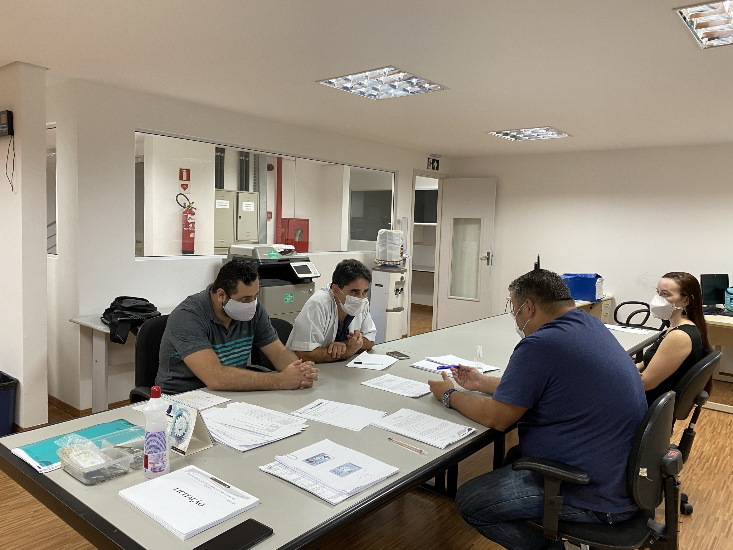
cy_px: 275
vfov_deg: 53.1
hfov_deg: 67.3
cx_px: 366
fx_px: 551
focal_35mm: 26
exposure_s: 1/60
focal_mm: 4.25
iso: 80
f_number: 1.8
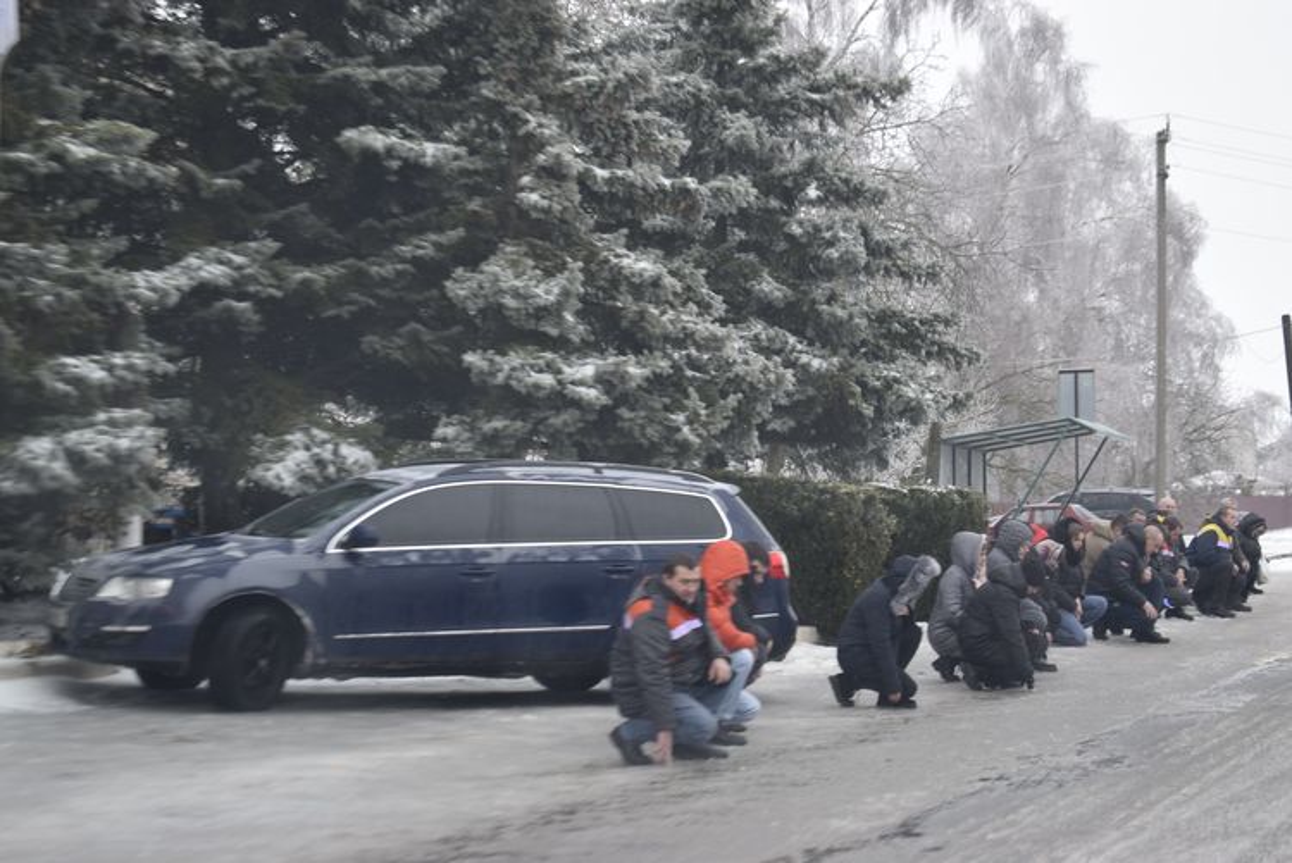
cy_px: 432
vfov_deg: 16.6
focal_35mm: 82
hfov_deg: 24.6
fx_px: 2962
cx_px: 646
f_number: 5.6
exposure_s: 1/60
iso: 640
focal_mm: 55
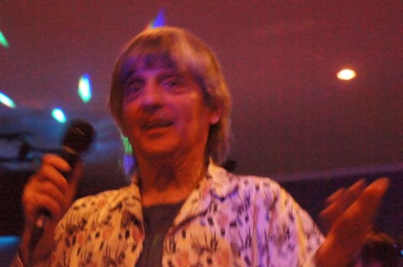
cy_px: 134
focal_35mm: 112
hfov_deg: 18.2
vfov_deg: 12.1
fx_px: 1258
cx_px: 202
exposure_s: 1/30
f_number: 6.3
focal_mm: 75
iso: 12800
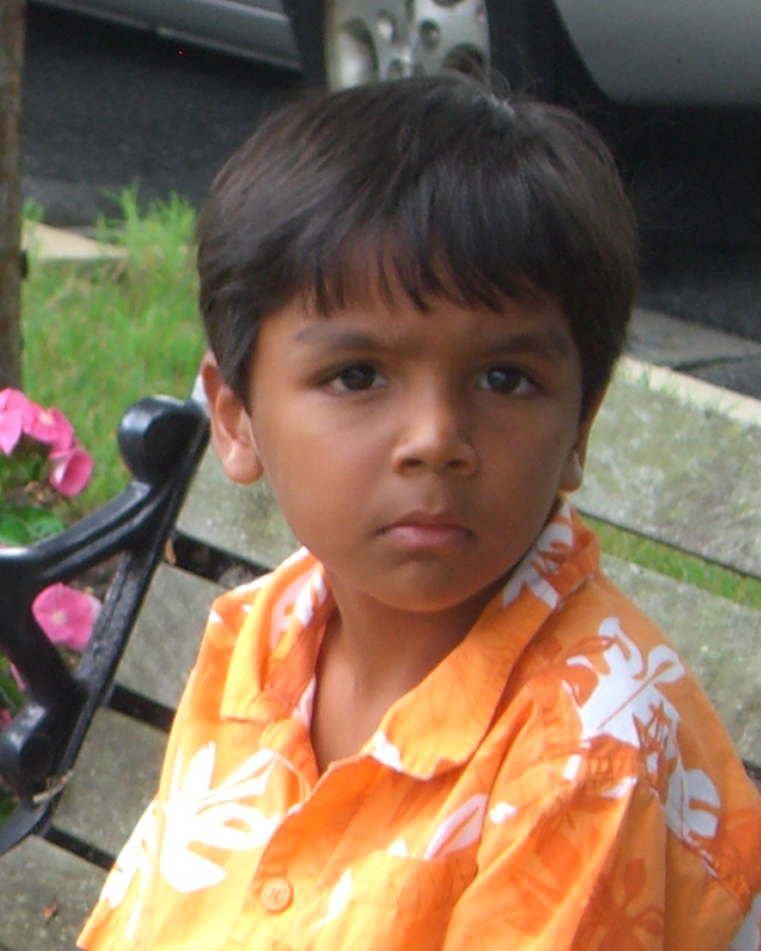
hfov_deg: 5.1
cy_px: 1029
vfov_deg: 6.4
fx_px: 8474
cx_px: 68
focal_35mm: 301
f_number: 4.6
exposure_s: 1/80
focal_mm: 15.3
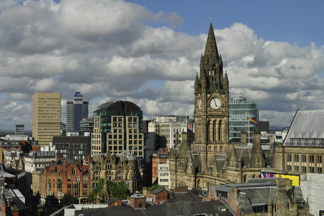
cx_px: 162
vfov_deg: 21.5
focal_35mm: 63
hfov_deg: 31.9
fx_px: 566
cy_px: 108
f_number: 14
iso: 800
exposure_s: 1/1000
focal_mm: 42
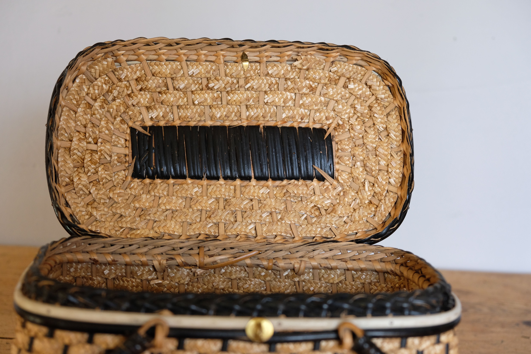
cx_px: 266
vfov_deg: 25.1
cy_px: 177
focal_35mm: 54
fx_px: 796
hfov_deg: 36.9
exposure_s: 1/60
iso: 1000
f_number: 3.6
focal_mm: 35.8
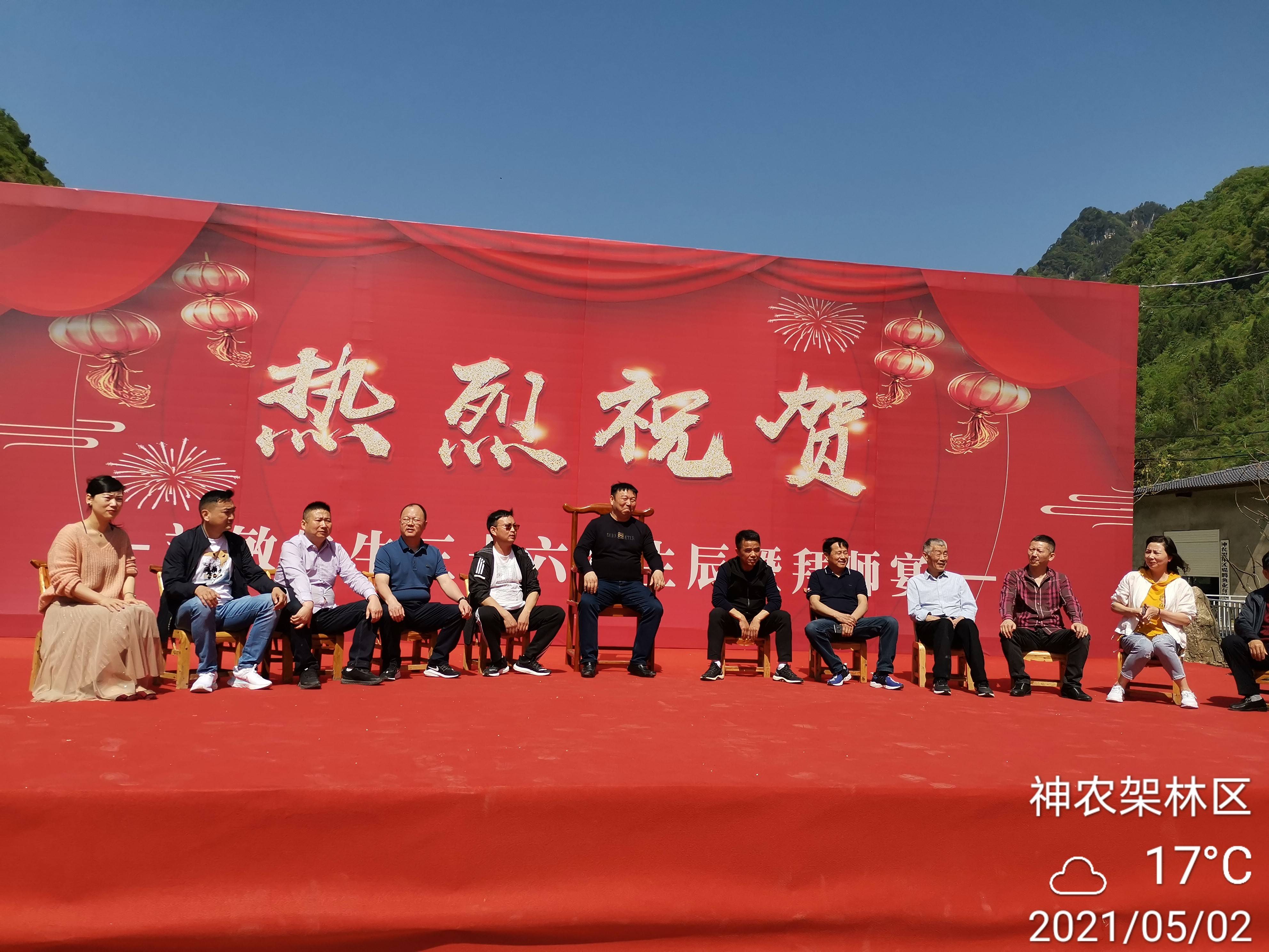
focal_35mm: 27
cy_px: 476
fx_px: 990
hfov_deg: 65.3
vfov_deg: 51.4
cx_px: 634
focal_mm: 4.75
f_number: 1.8
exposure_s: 1/4367
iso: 50
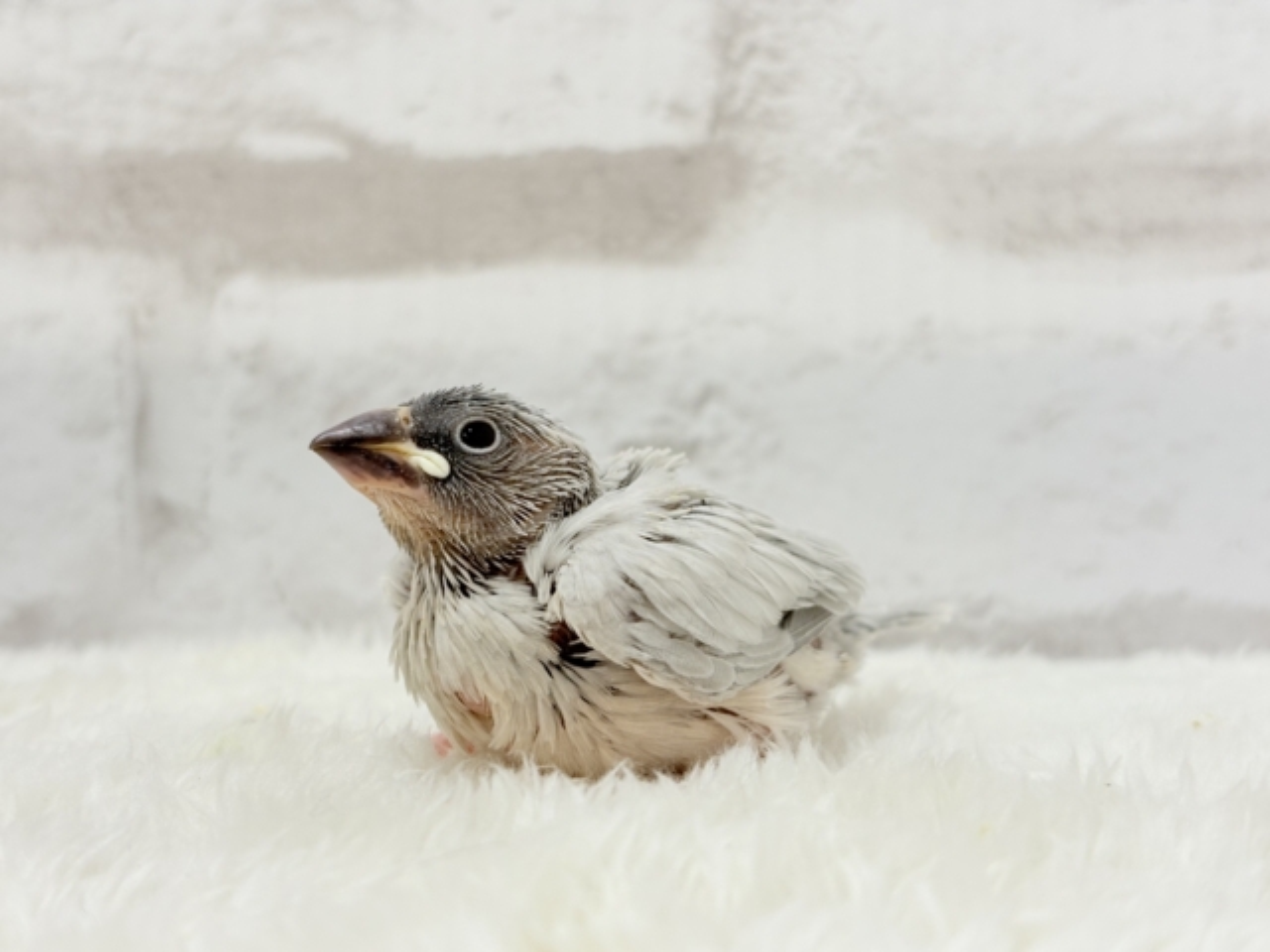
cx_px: 635
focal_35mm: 52
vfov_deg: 28.0
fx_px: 1908
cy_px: 476
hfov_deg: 36.8
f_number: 1.6
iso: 40
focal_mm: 5.96
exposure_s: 1/50
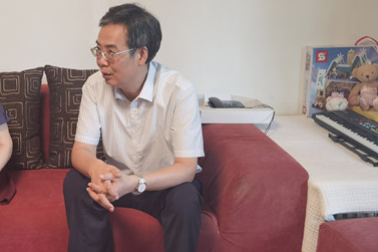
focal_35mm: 56
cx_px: 97
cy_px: 98
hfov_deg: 34.9
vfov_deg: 24.1
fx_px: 588
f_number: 1.9
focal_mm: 6.71
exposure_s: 1/50
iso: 400
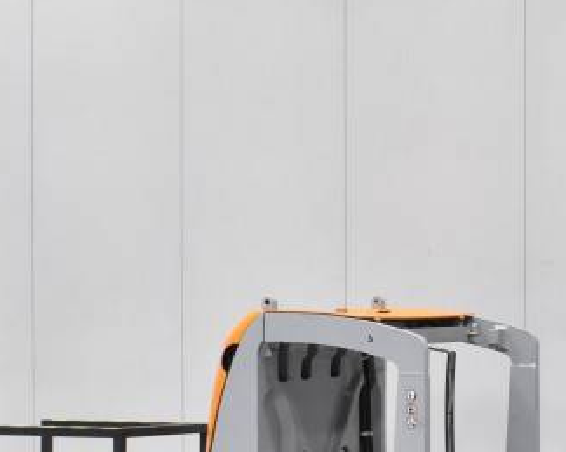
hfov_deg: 17.7
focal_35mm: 104
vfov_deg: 14.8
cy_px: 313
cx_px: 637
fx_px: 1742
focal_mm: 20
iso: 1600
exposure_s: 1/15
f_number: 10
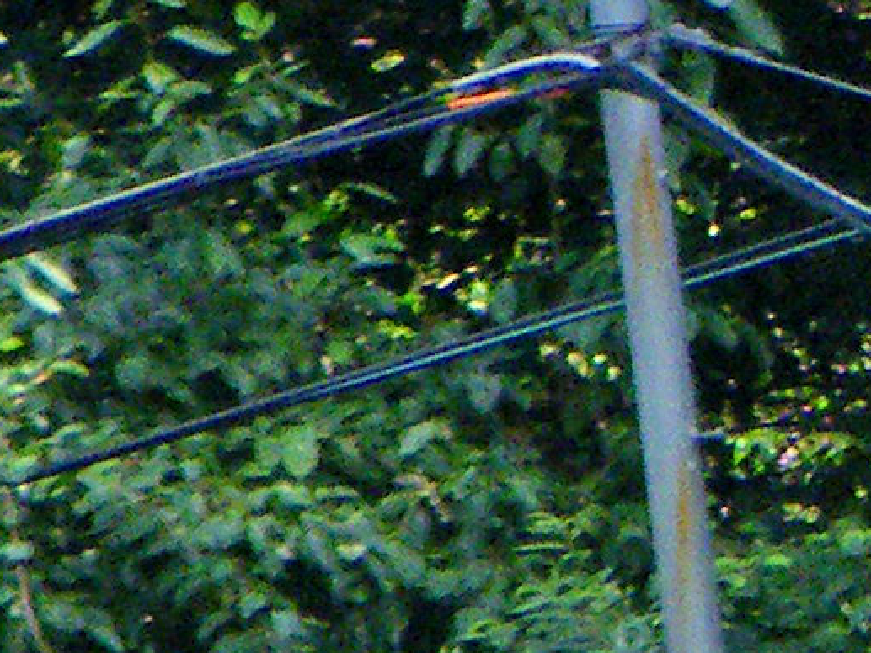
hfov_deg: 2.0
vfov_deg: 1.5
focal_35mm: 988
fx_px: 24866
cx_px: 2106
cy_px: 1670
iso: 250
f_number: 5.5
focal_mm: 25
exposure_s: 1/250
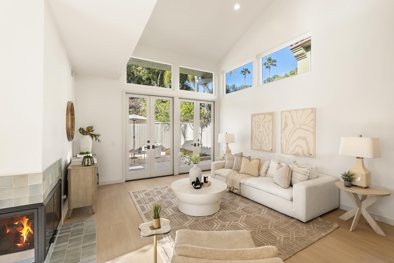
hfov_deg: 96.7
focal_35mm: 16
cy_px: 132
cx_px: 197
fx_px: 175
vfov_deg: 73.8
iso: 500
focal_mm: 16
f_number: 8
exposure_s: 1/50
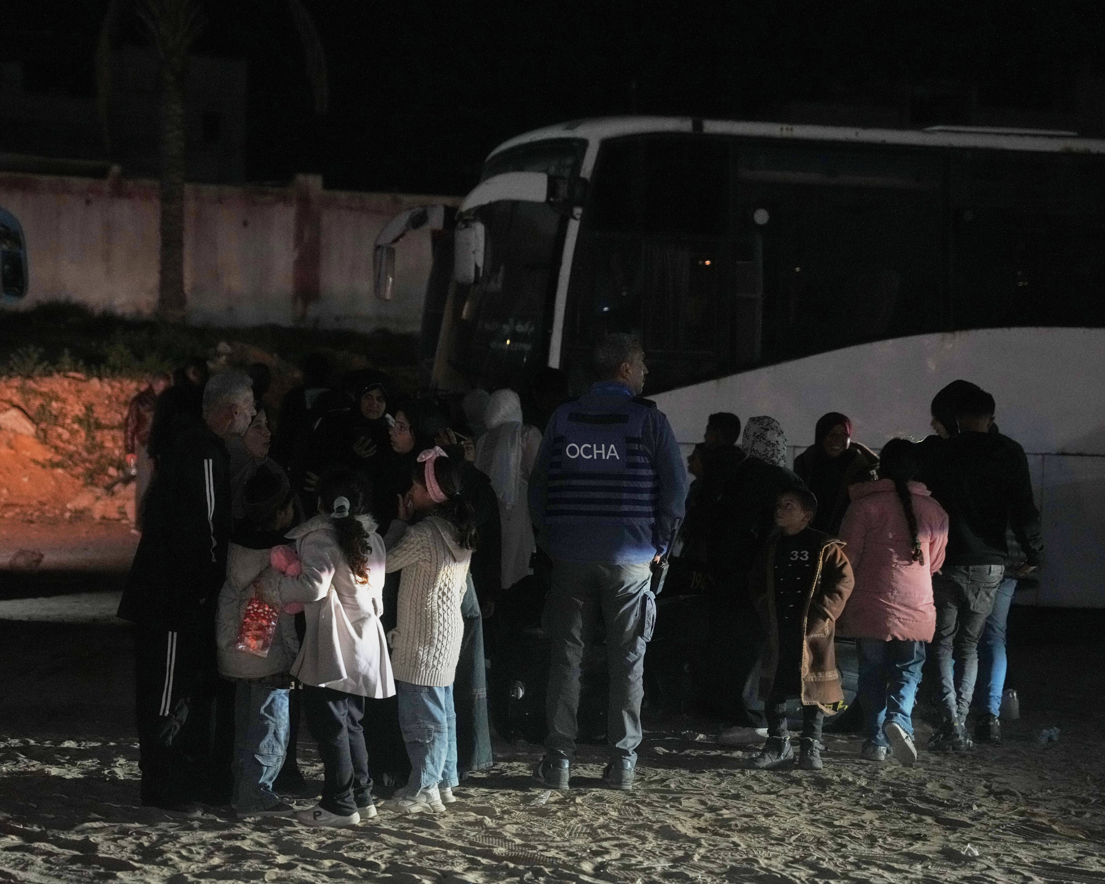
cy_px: 440
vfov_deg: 18.9
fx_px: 2649
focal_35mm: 81
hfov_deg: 23.6
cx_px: 500
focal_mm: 70
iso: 3200
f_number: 2.8
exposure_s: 1/200
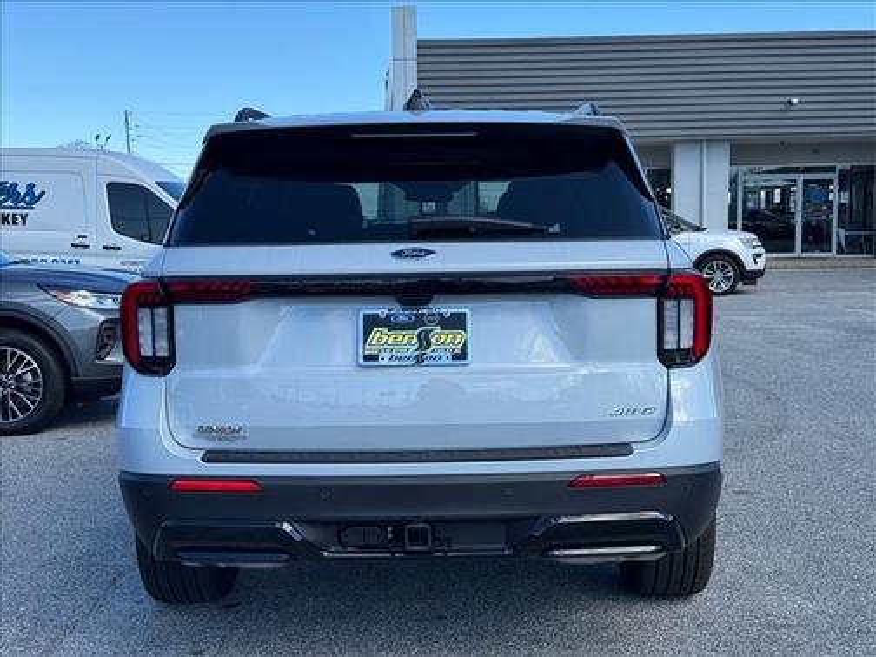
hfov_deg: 39.7
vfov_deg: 30.3
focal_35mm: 48
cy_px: 328
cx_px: 438
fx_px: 1215
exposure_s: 1/1869
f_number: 1.78
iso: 64
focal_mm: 6.76
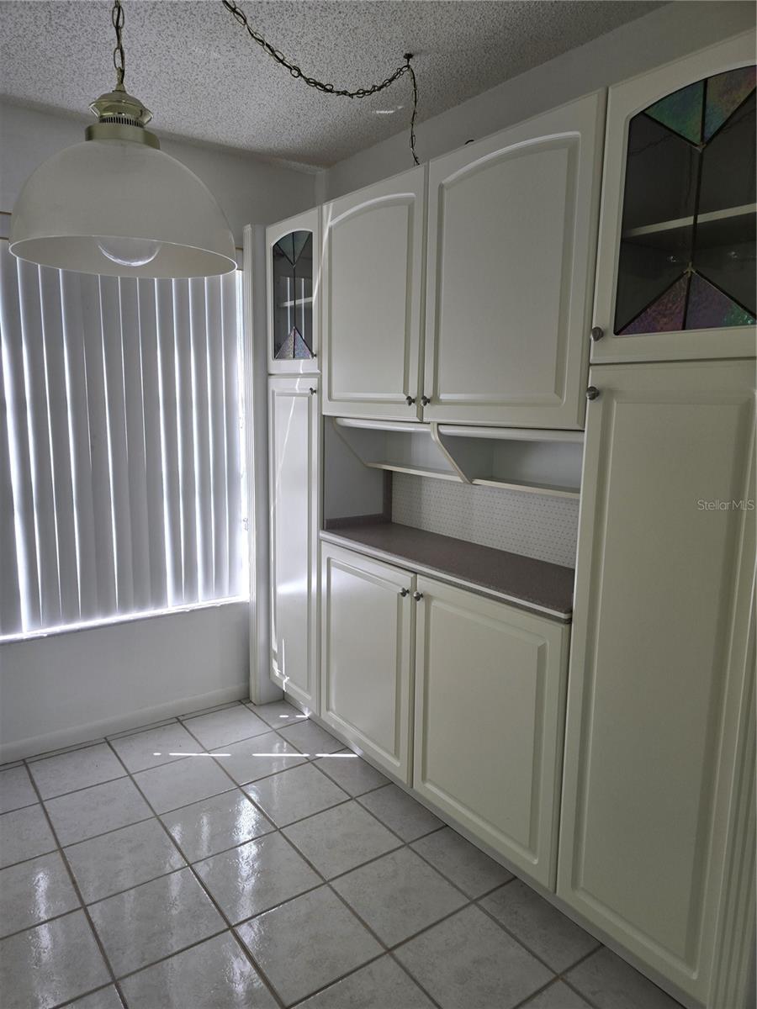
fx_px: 671
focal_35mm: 23
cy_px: 504
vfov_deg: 73.9
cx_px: 378
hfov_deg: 58.9
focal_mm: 6.3
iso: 80
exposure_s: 1/120
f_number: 1.7
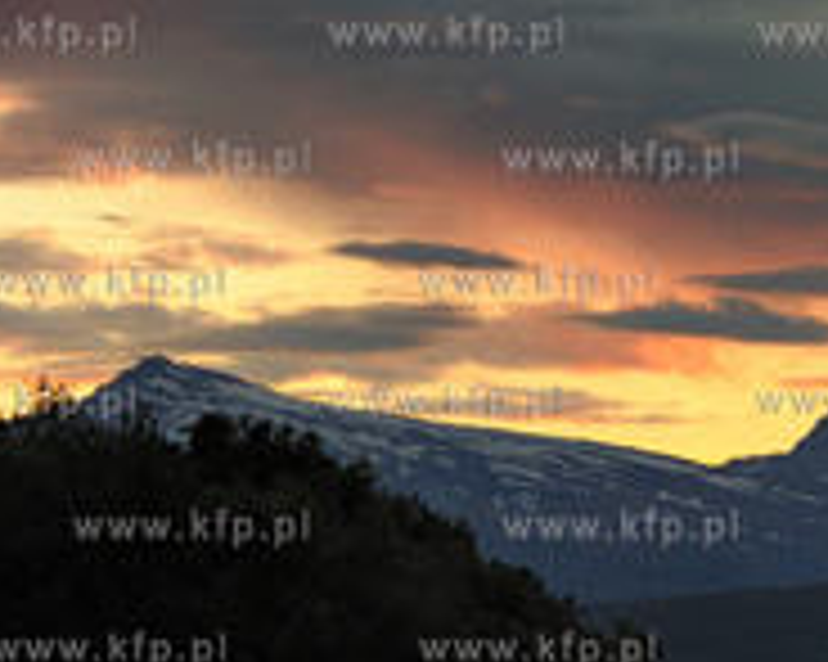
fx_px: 7495
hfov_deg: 6.3
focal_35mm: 306
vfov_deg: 5.0
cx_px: 778
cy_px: 585
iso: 800
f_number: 9
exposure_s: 1/40
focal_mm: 150
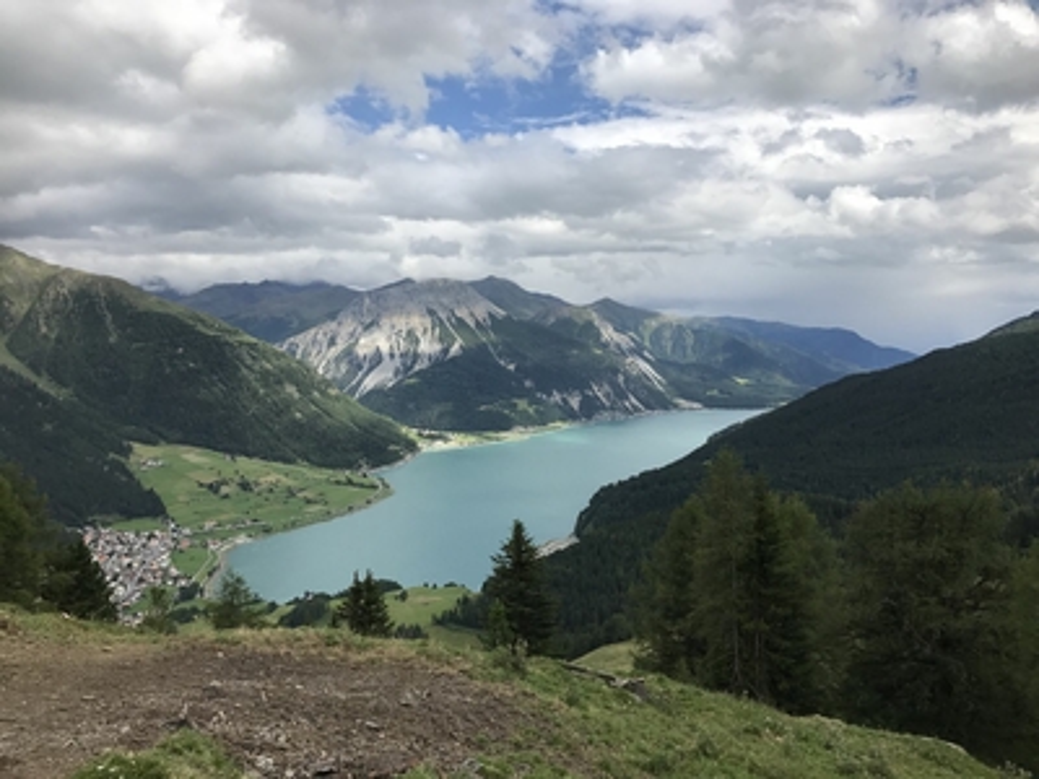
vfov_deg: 49.7
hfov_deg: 63.4
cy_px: 390
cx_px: 520
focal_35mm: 28
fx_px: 840
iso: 20
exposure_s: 1/2591
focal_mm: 3.99
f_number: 1.8
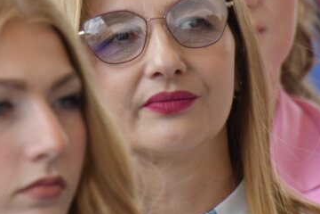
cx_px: 52
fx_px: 15172
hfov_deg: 1.2
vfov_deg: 0.8
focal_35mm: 1707
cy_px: 51
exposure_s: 1/500
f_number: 6.3
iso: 640
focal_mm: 400
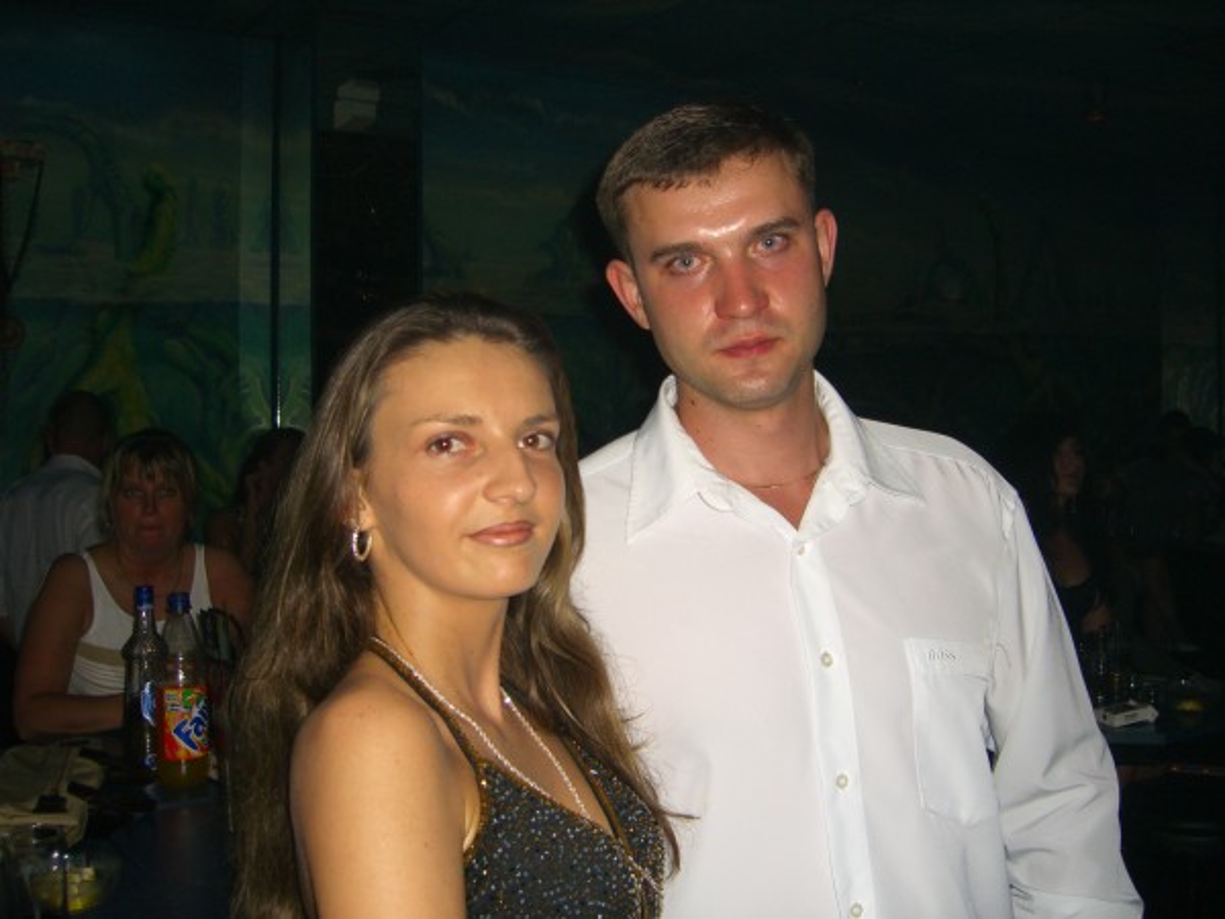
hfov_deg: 49.0
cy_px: 460
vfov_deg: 37.7
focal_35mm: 38
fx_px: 1345
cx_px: 612
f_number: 2.8
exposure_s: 1/60
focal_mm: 7.9
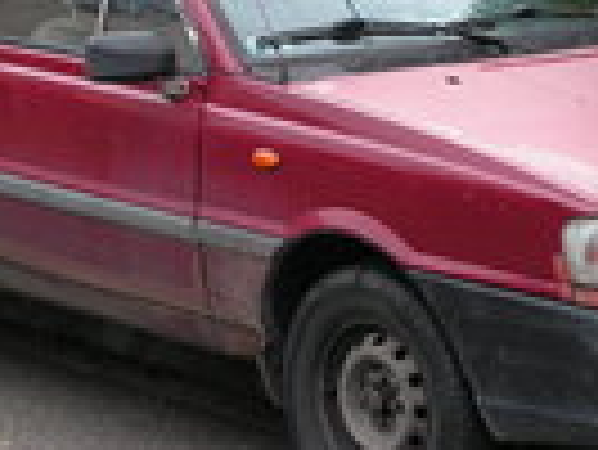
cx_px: 319
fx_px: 2386
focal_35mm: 138
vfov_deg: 10.7
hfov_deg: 14.3
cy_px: 99
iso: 64
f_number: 3.2
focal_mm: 7.8
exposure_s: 1/100
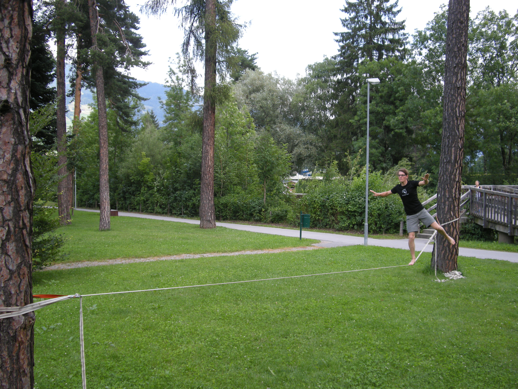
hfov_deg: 50.1
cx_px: 259
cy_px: 194
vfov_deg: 38.7
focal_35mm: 37
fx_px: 554
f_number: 2.8
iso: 64
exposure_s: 1/209
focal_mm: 7.9
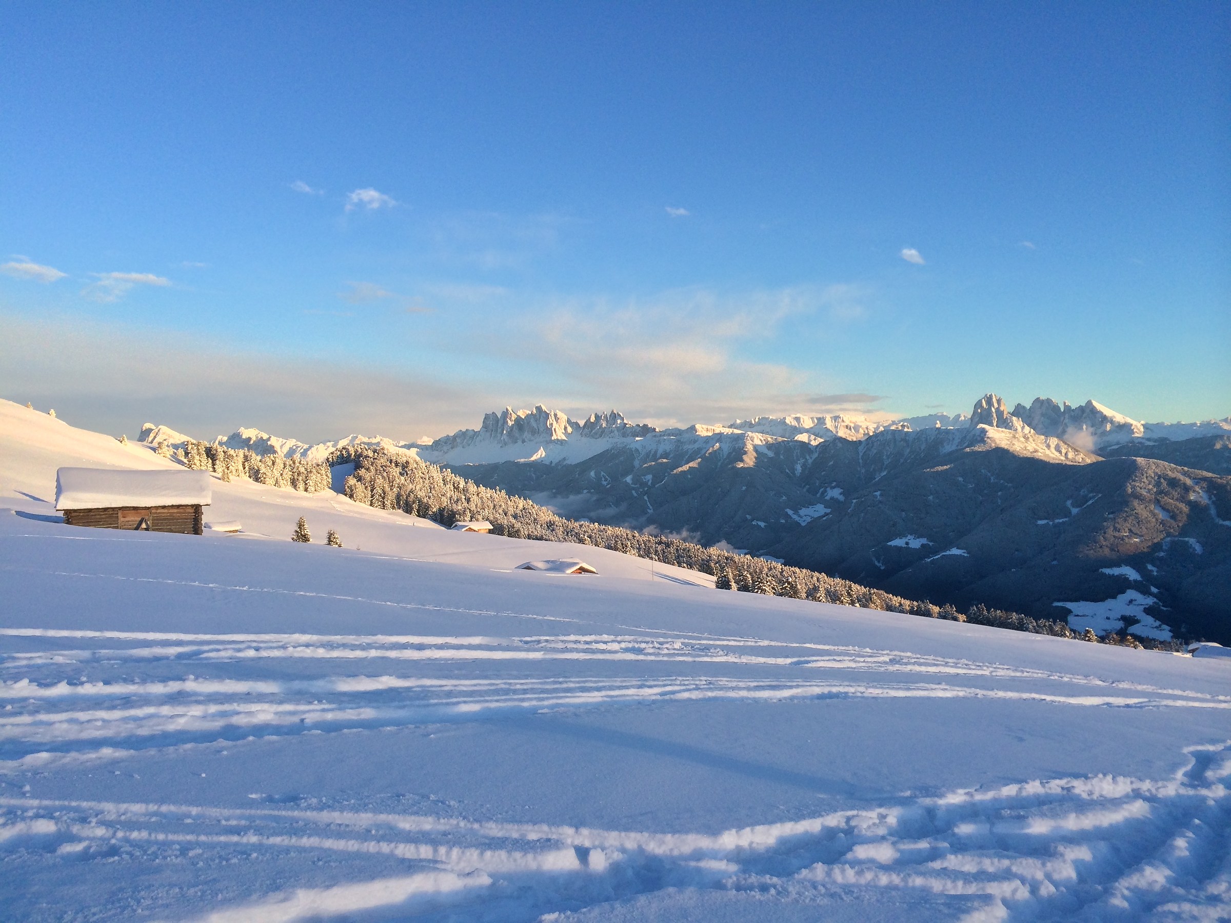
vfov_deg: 46.8
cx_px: 616
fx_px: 1067
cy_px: 462
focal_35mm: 30
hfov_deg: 60.0
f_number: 2.2
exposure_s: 1/820
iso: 32
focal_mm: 4.12
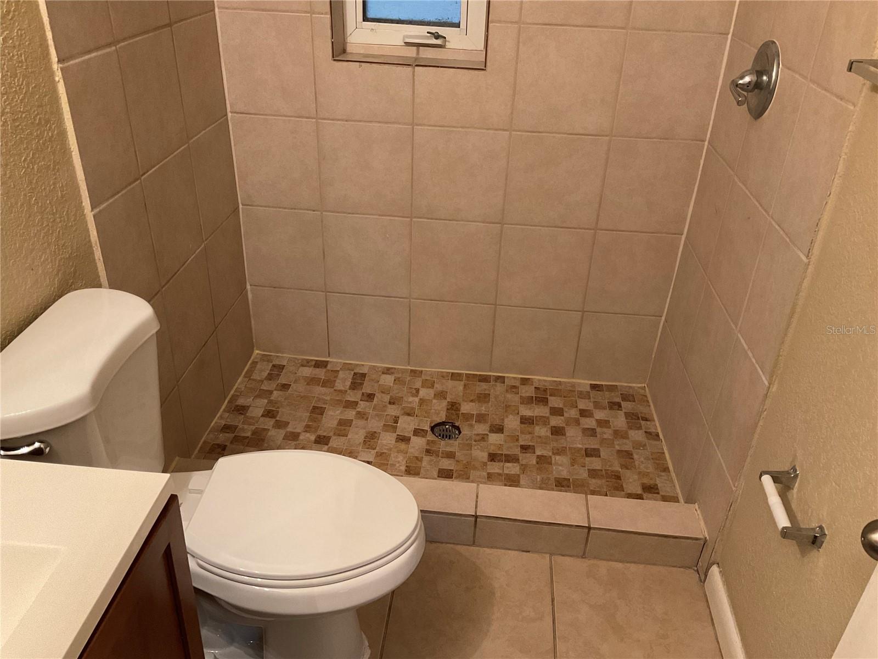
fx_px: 736
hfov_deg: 61.7
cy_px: 330
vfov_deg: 48.2
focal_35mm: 29
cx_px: 439
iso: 160
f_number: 1.8
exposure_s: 1/60
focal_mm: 3
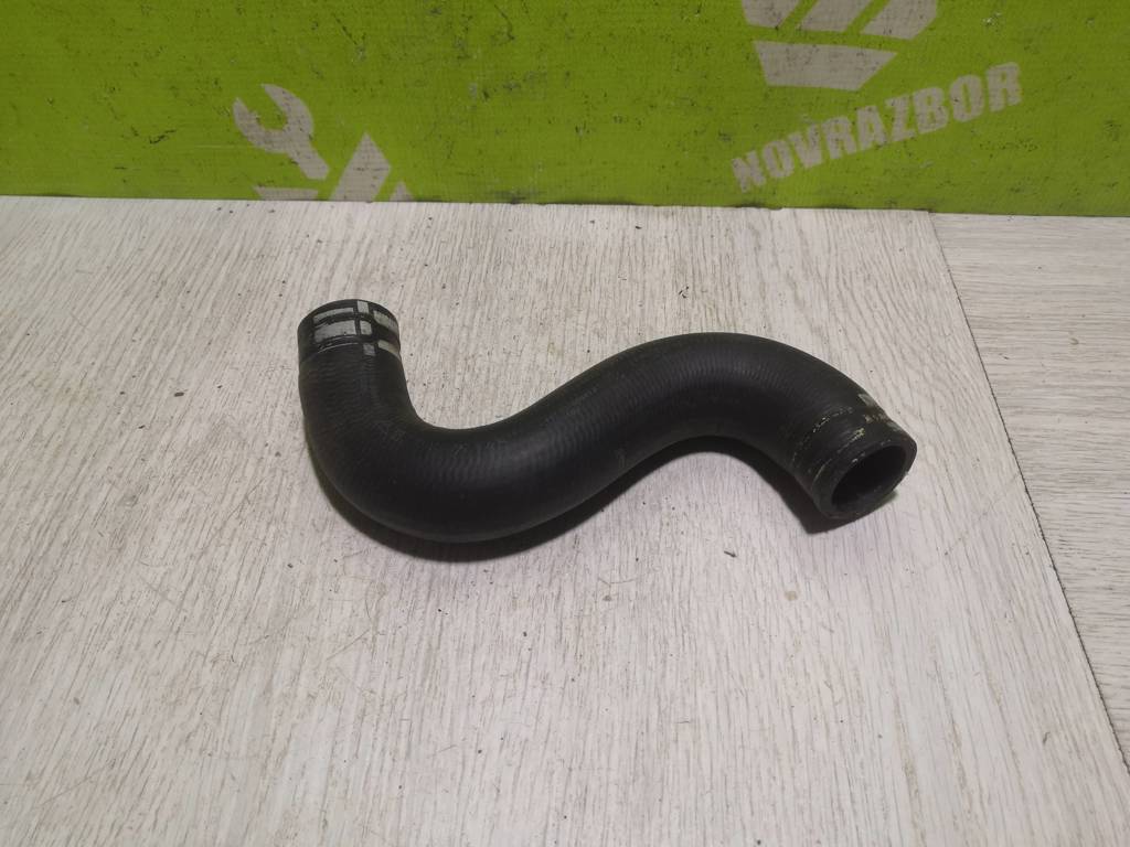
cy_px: 424
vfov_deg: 51.4
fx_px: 881
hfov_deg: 65.3
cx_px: 565
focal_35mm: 27
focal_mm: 3.95
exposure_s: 1/100
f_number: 1.8
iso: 64
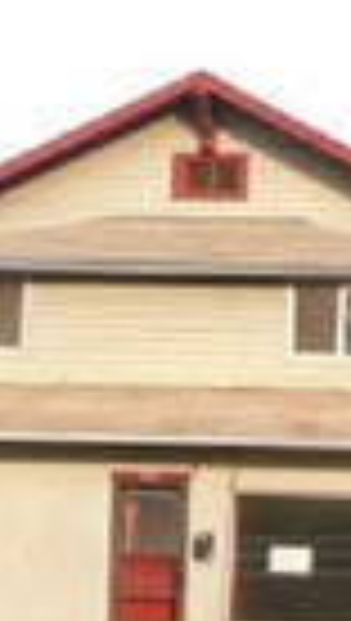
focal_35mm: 93
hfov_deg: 12.3
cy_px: 364
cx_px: 558
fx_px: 1533
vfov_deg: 22.9
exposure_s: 1/250
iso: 100
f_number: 3.6
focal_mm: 5.5
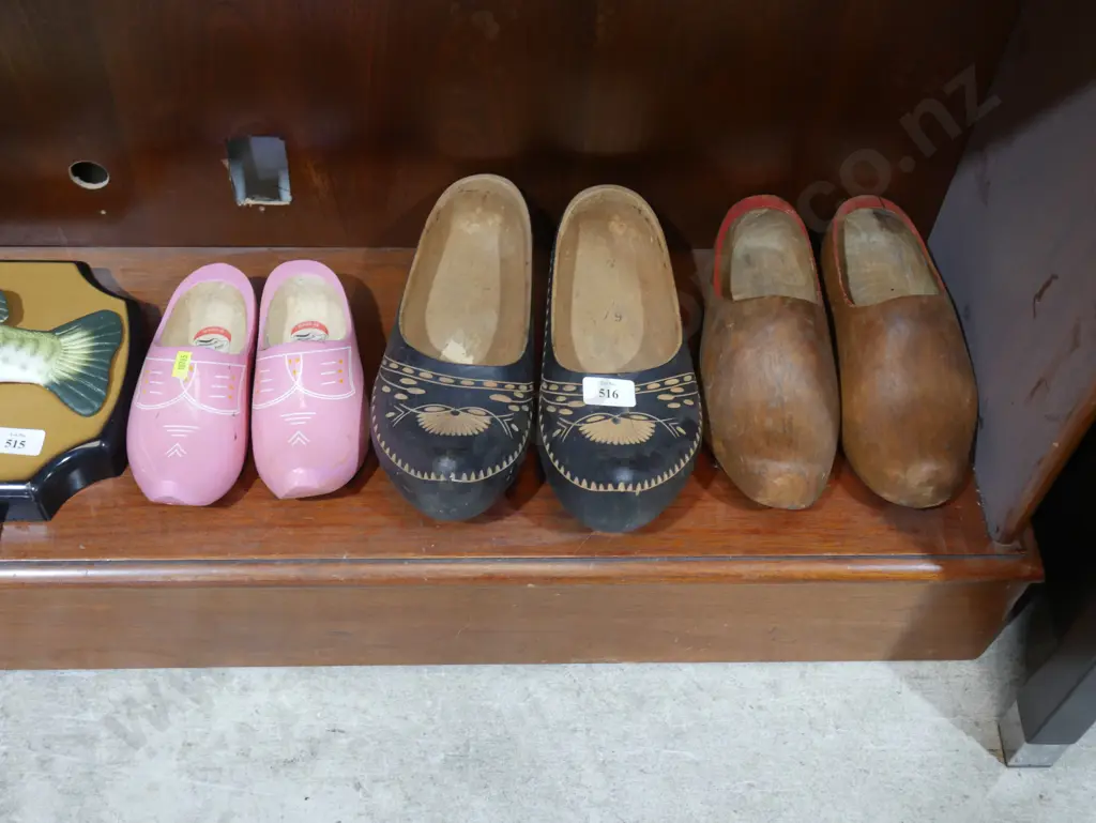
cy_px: 412
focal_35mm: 44
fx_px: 1394
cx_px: 548
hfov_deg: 42.9
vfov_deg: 32.9
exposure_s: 1/60
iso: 800
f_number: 4.7
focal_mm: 22
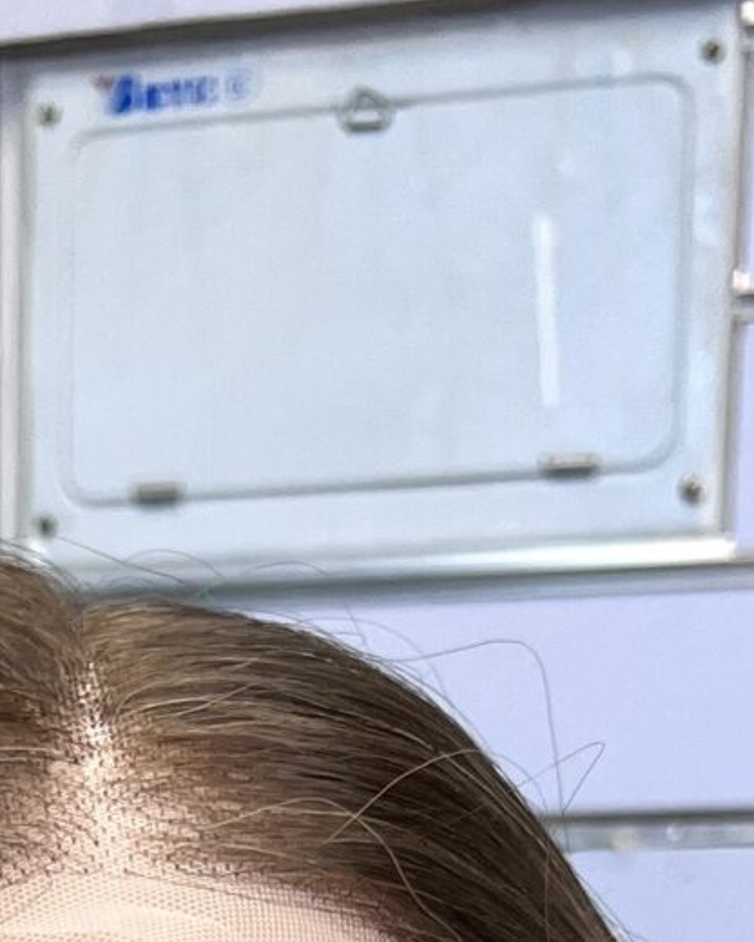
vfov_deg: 13.4
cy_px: 1822
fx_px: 3487
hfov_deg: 12.2
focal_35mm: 125
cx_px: 54
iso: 100
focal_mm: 5.1
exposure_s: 1/100
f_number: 1.6
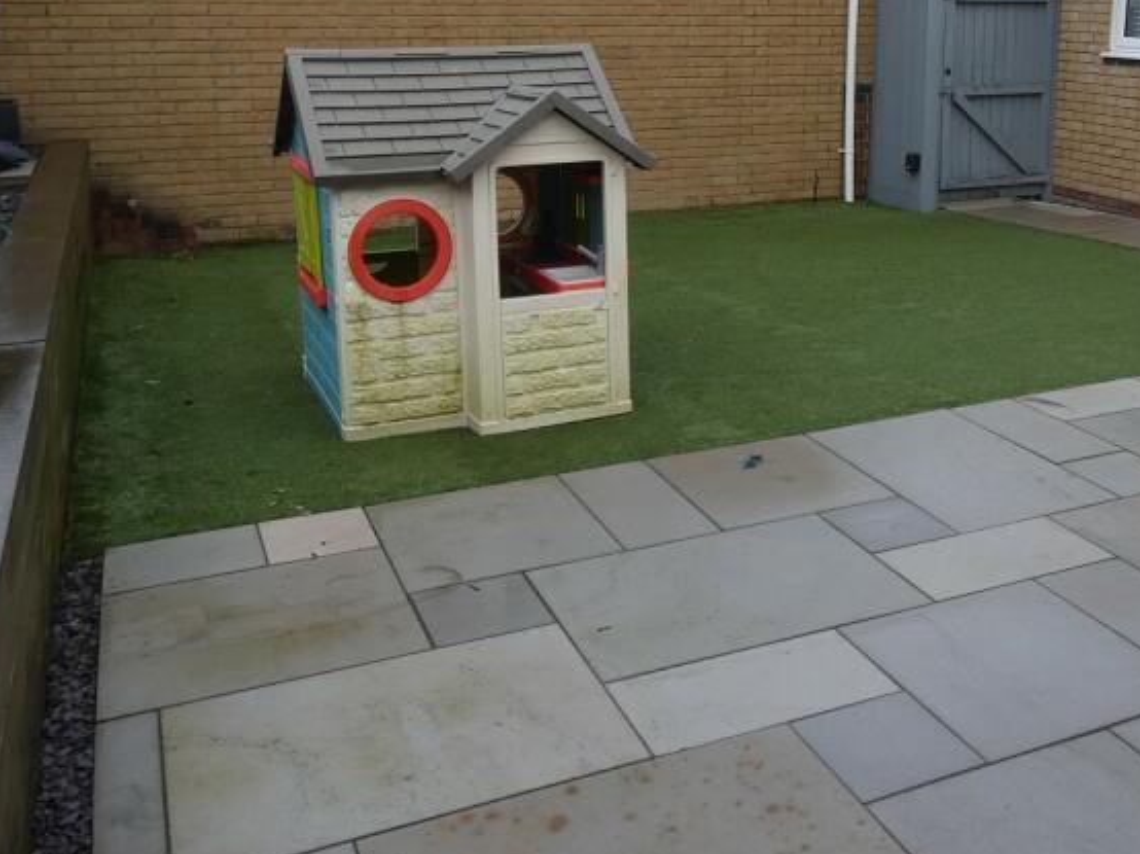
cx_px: 704
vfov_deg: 37.6
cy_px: 210
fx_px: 1218
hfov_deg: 49.7
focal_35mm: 37
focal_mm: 3.6
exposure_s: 1/100
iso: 80
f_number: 2.8
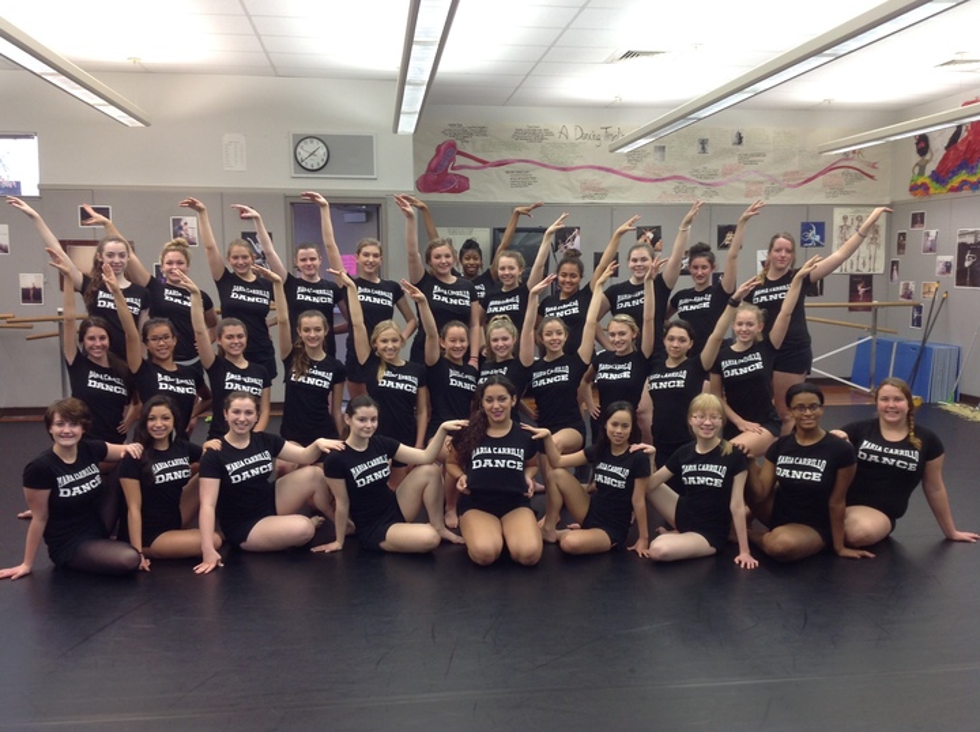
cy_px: 366
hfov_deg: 52.7
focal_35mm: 35
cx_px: 490
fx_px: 990
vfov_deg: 40.6
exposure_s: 1/15
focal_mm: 4.28
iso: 64
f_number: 2.4
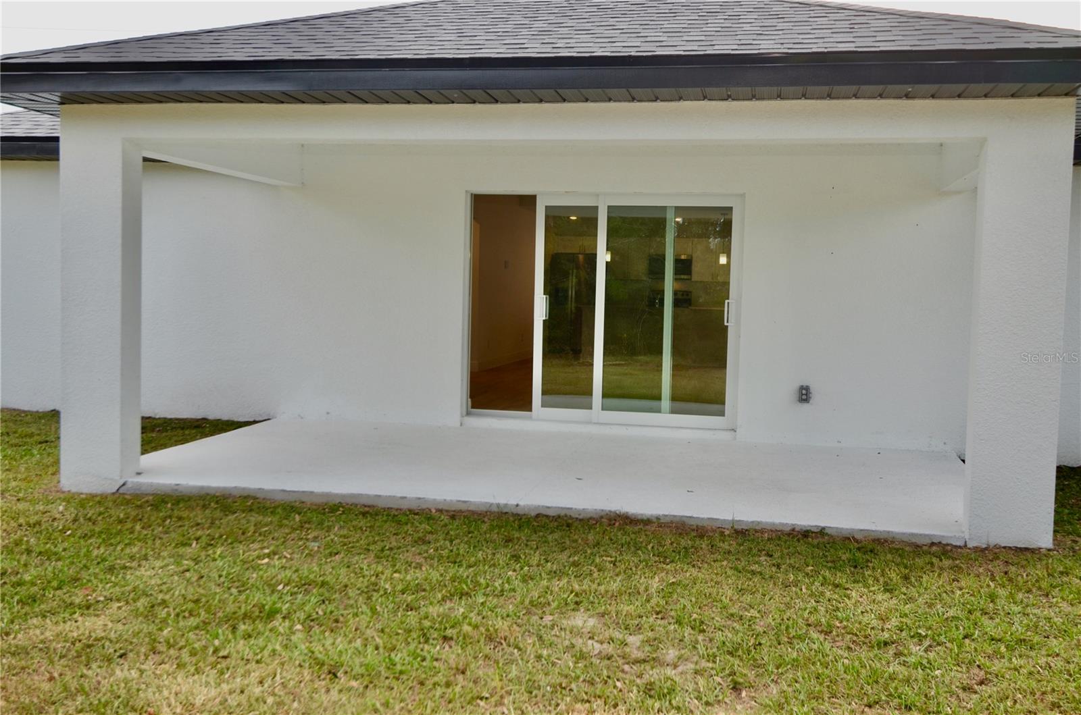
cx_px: 540
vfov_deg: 36.7
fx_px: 1079
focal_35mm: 36
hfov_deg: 53.2
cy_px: 358
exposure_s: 1/125
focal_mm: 24
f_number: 5.6
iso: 110
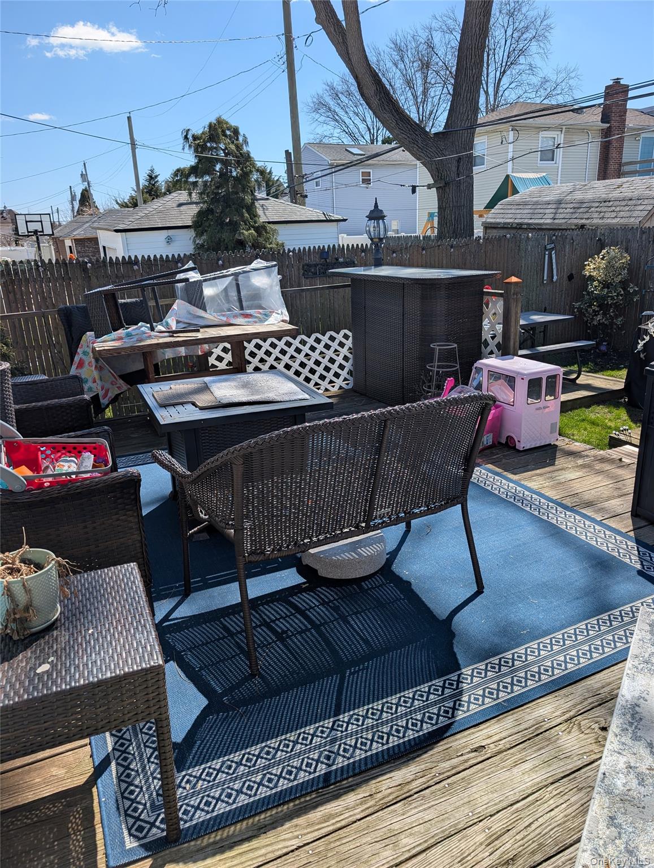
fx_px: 603
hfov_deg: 56.9
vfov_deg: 71.5
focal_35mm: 24
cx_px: 327
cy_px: 434
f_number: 1.68
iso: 21
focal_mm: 6.9
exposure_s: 1/1110
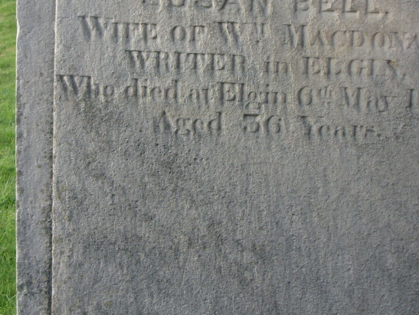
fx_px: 944
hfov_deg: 25.0
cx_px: 233
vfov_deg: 18.7
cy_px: 57
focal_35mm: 78
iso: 50
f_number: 2.8
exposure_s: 1/323
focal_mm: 6.3
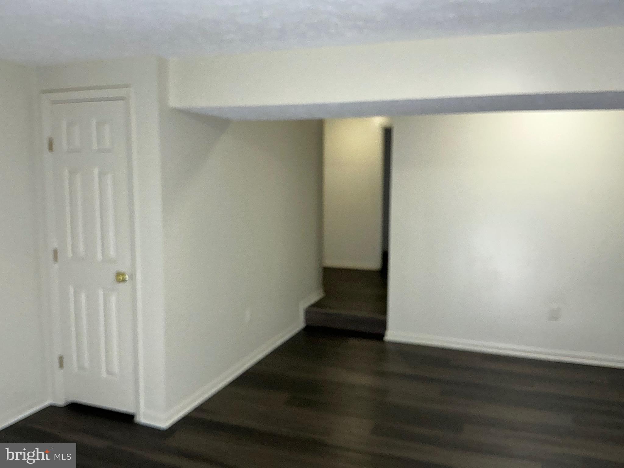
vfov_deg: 49.7
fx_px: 505
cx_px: 312
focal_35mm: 28
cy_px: 234
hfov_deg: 63.4
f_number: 1.8
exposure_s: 1/60
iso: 80
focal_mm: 3
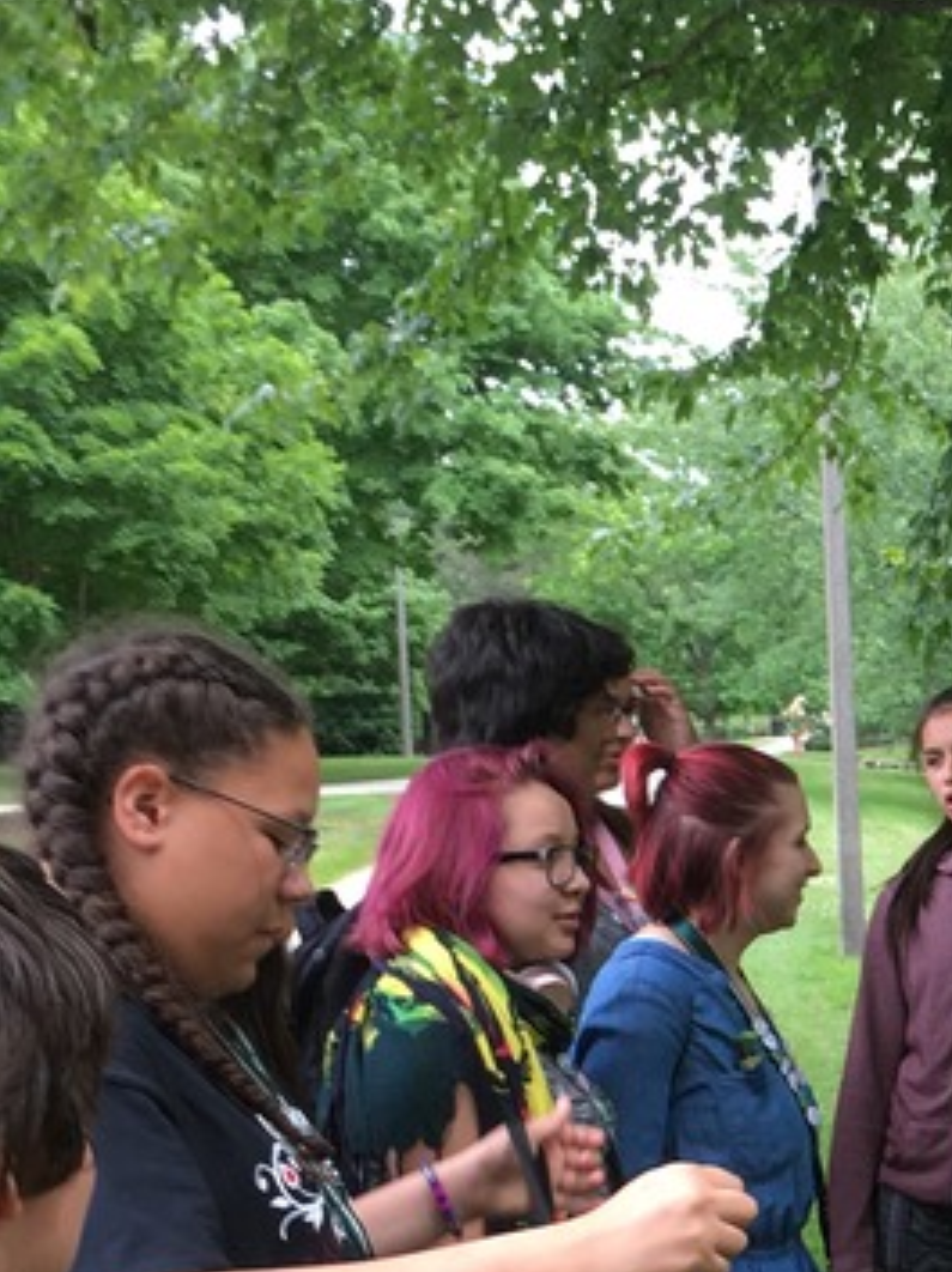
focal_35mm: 84
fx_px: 3084
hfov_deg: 16.2
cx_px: 1376
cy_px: 952
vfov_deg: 23.1
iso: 25
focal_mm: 4.15
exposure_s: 1/125
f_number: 2.2
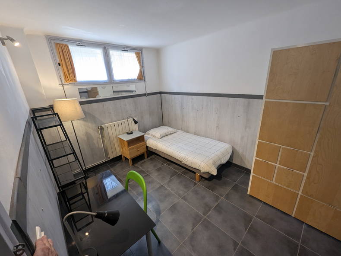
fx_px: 128
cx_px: 170
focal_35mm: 13
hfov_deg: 106.2
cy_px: 128
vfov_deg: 89.9
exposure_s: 1/41.1
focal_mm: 1.95
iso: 94
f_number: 2.2
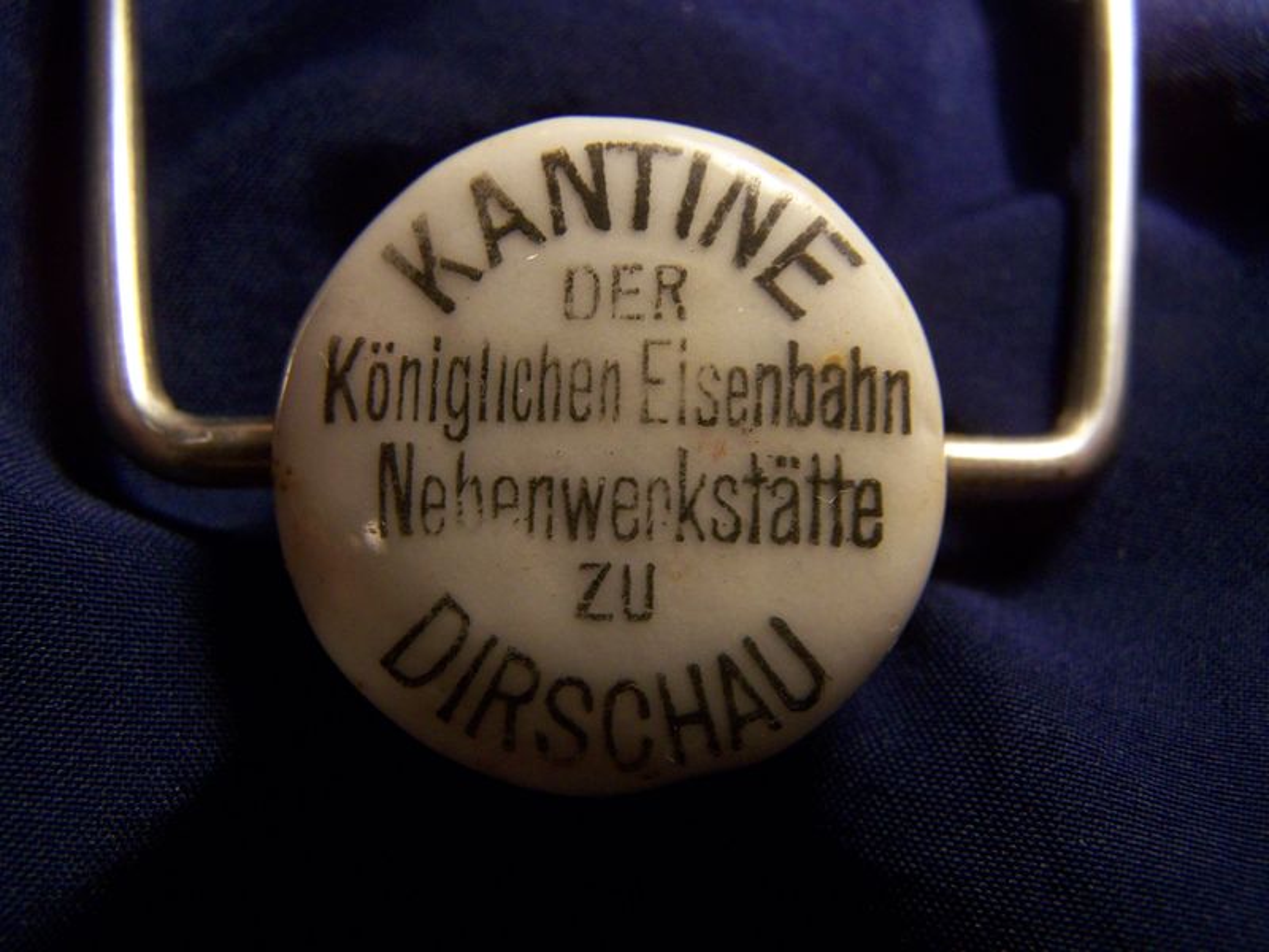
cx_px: 634
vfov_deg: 37.7
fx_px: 1393
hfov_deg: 49.0
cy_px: 476
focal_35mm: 38
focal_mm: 6.3
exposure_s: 1/8
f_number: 2.8
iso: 160
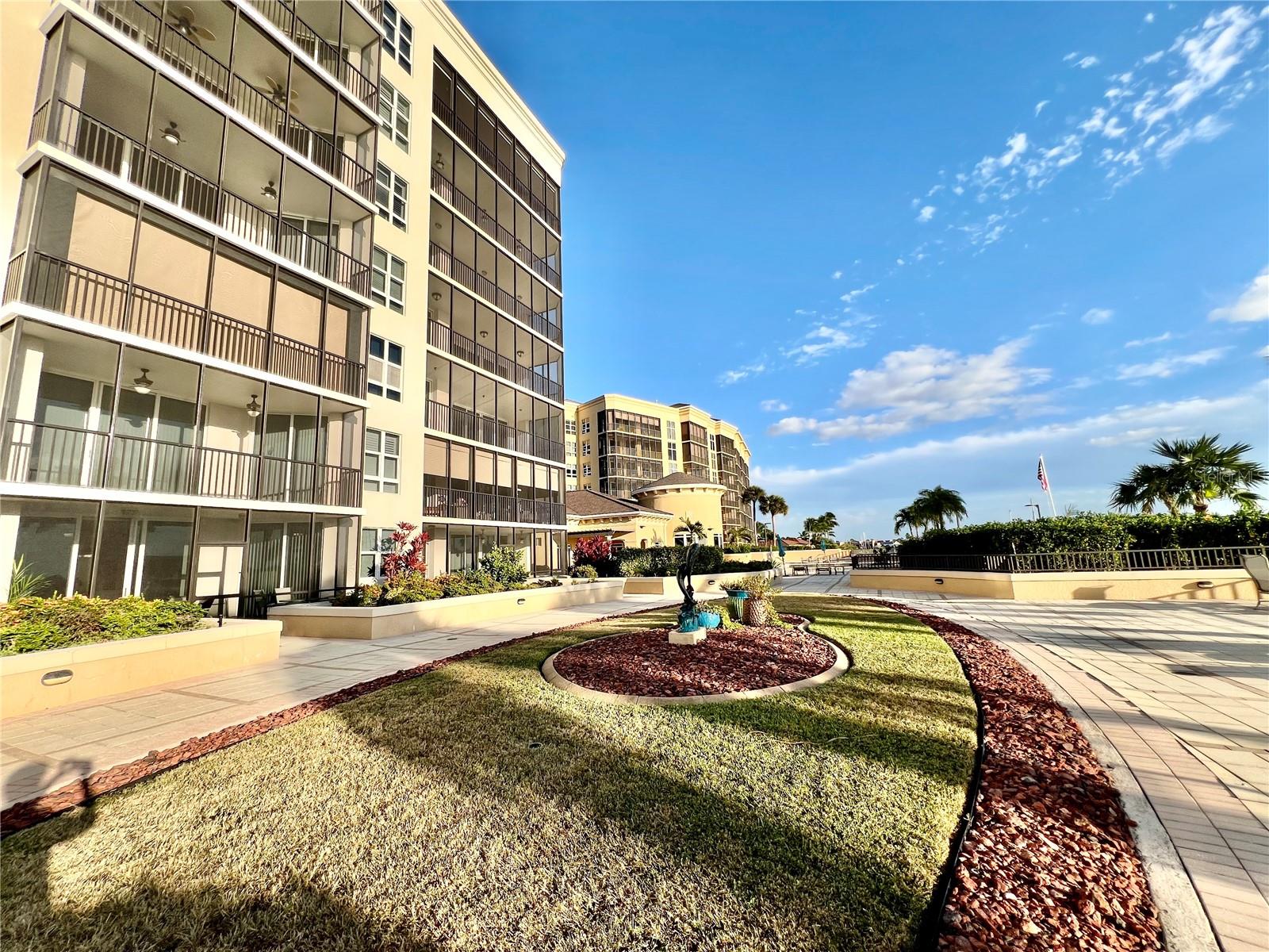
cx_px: 634
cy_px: 476
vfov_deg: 89.9
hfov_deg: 106.2
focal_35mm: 13
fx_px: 477
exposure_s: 1/1488
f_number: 1.8
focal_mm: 1.57
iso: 32
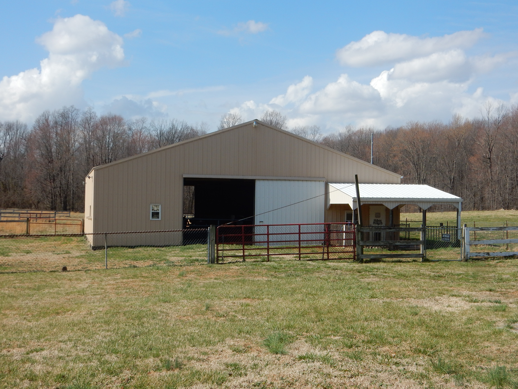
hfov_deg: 37.5
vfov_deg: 28.6
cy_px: 194
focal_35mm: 51
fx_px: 763
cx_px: 259
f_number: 4.5
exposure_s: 1/1250
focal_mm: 9
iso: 125
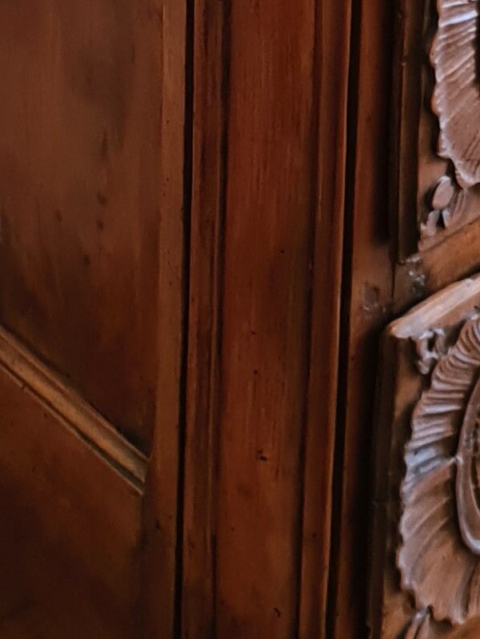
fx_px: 2422
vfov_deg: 14.4
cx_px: 33
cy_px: -187
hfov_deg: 11.2
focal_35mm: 131
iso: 200
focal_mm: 5.4
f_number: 1.8
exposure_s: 1/50
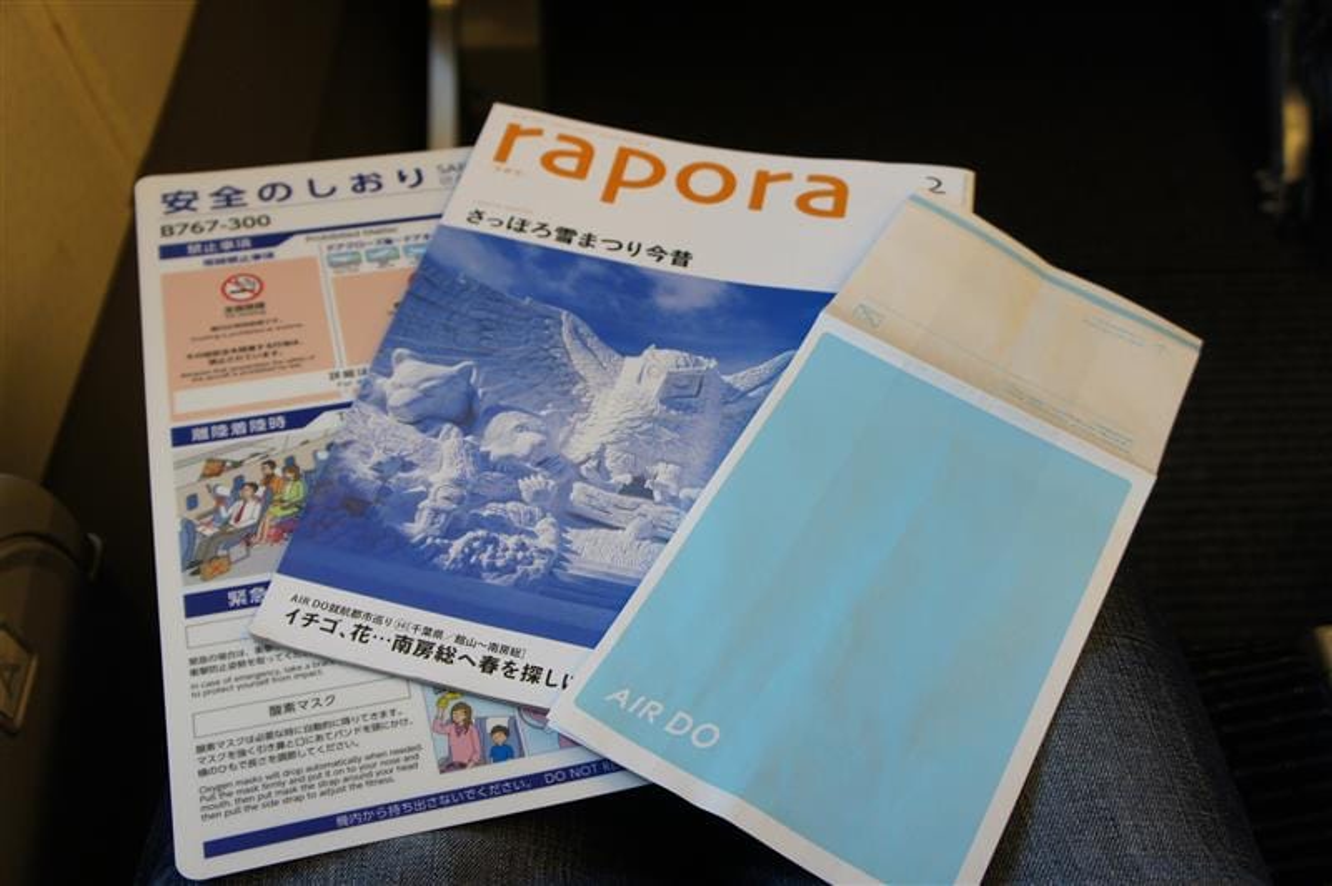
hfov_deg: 60.3
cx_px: 666
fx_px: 1146
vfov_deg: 42.3
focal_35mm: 31
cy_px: 443
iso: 400
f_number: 4
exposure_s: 1/40
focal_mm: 21
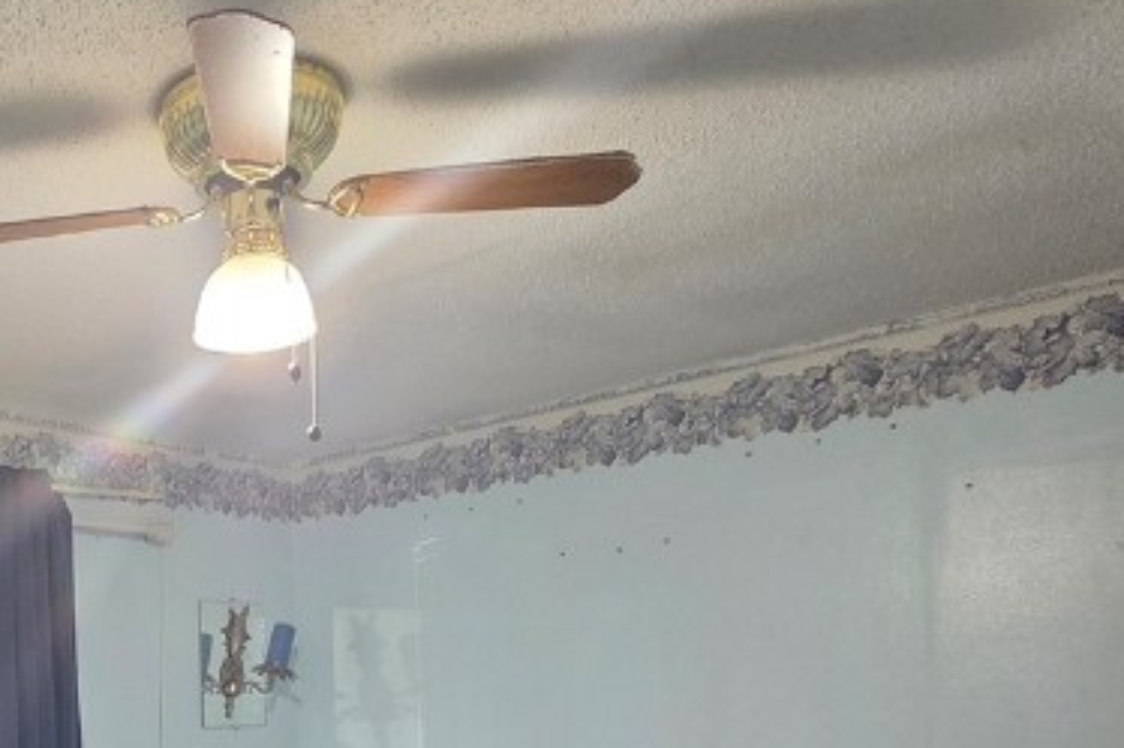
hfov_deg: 45.4
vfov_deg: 32.5
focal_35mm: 37
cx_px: 48
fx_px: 1155
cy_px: 775
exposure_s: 1/60
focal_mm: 2.2
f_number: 2.2
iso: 320
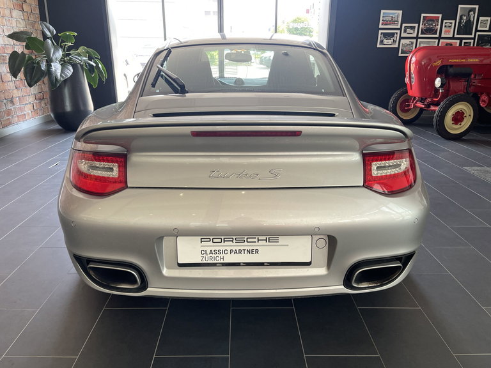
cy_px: 184
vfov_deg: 54.9
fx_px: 355
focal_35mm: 25
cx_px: 246
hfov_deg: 69.4
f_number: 1.6
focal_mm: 5.1
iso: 125
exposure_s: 1/115
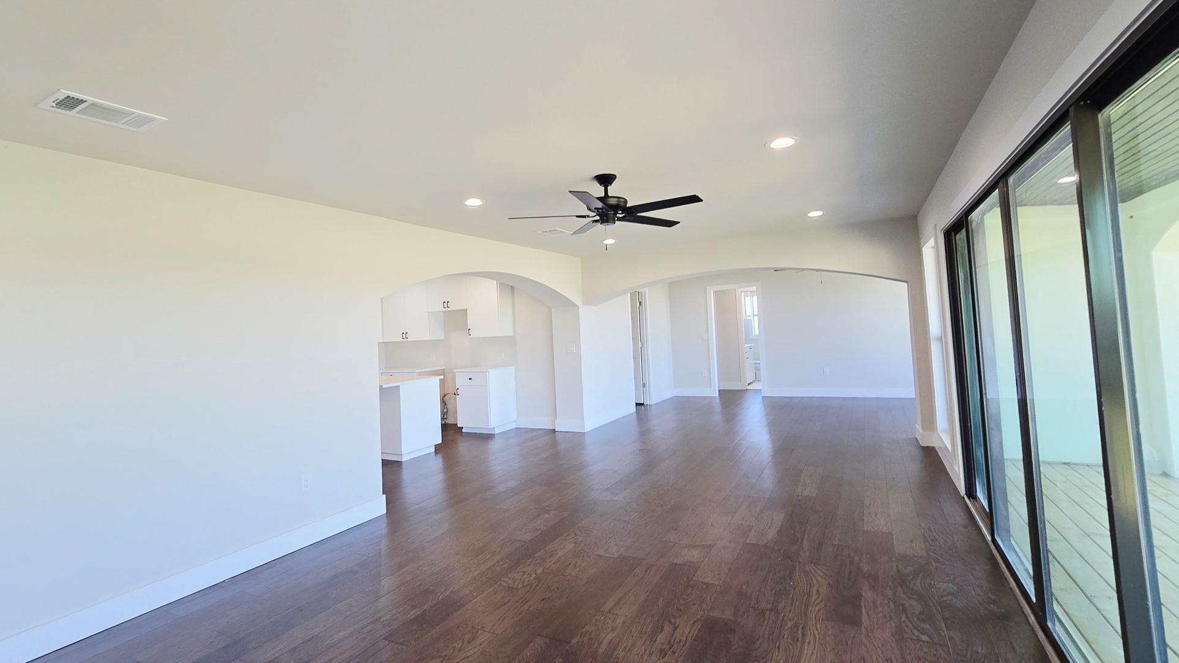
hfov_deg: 102.9
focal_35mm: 15
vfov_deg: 70.5
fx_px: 469
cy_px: 330
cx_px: 567
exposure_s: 1/60
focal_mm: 2.2
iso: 64
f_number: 2.2
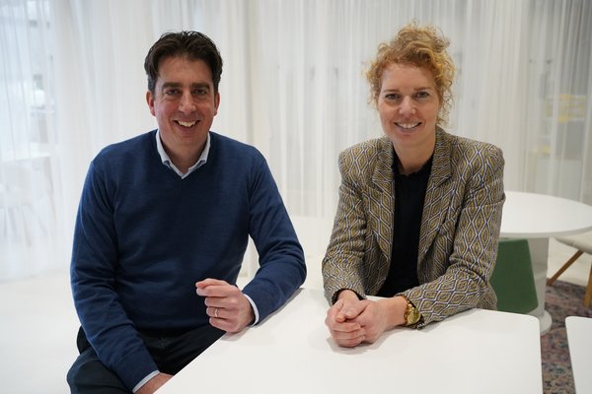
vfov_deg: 37.9
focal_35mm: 35
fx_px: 576
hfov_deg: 54.4
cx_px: 296
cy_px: 197
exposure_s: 1/640
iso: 8000
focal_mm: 35
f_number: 4.5
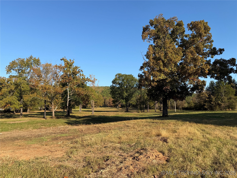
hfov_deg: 71.6
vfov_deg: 56.8
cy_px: 89
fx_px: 164
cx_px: 118
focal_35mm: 24
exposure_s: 1/2907
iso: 80
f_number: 1.78
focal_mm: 6.76
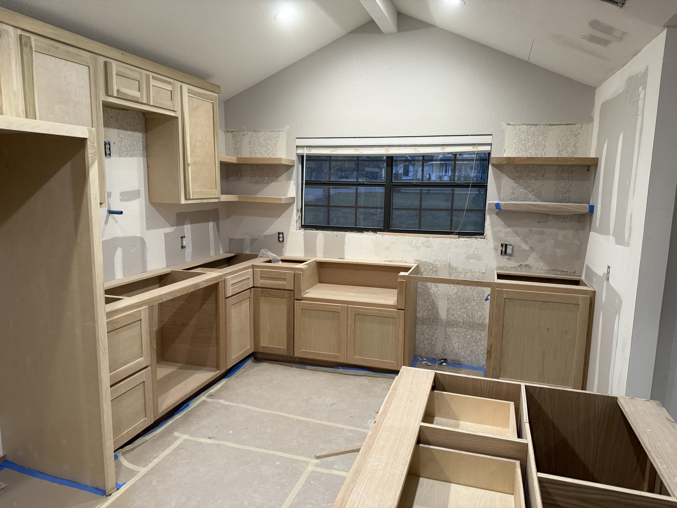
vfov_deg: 56.8
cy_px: 254
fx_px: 469
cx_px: 338
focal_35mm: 24
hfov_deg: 71.6
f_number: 1.78
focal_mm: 6.76
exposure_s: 1/77
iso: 200
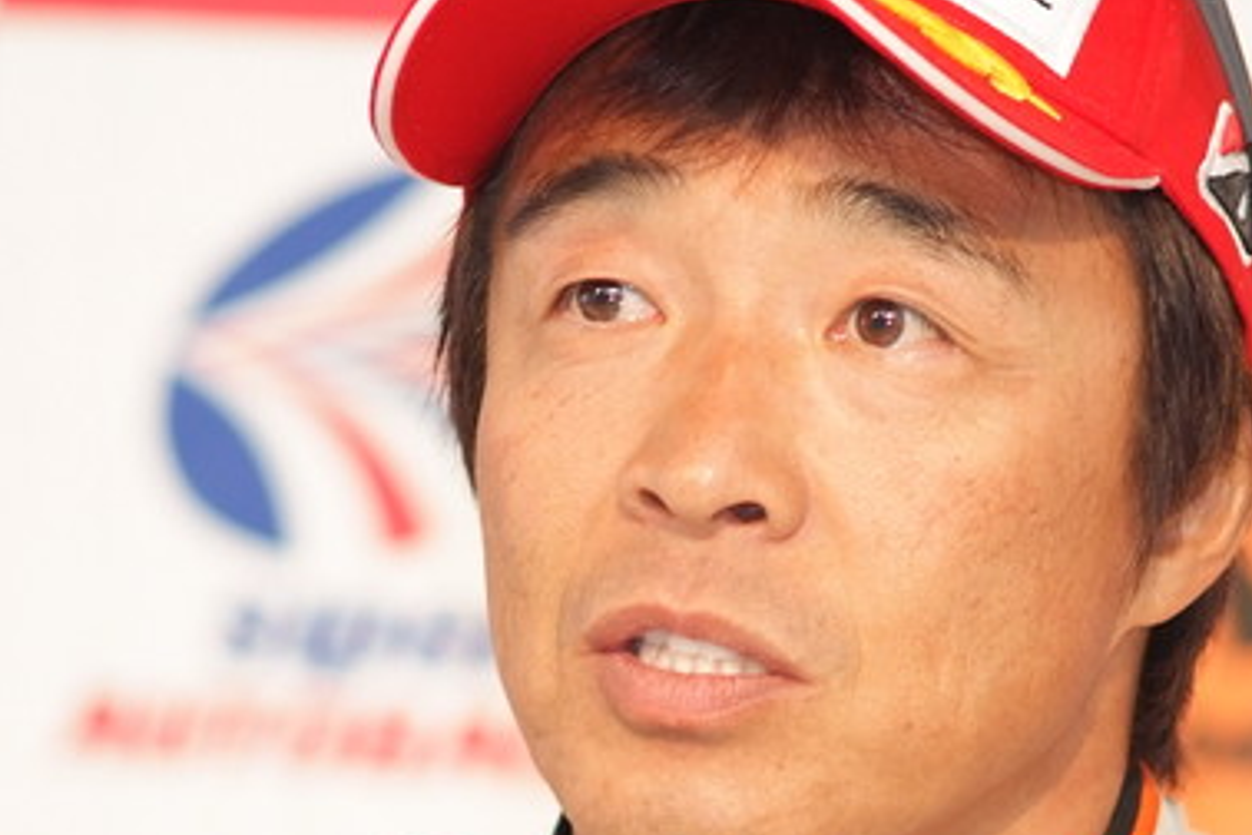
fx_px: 17874
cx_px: 712
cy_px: 673
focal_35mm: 514
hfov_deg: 4.0
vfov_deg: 2.7
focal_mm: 180
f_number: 2.8
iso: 800
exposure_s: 1/125
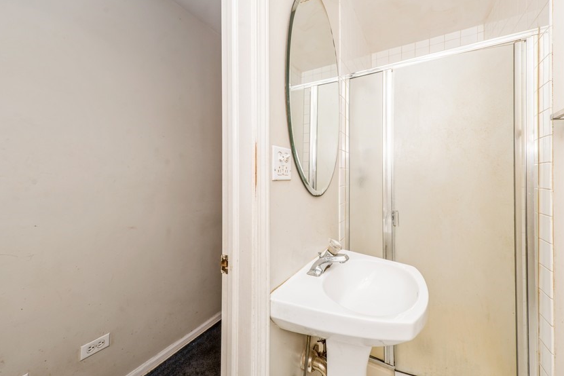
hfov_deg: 108.1
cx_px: 302
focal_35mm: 13
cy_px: 189
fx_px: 204
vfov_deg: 85.4
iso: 200
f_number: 8
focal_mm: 12
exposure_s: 1/125
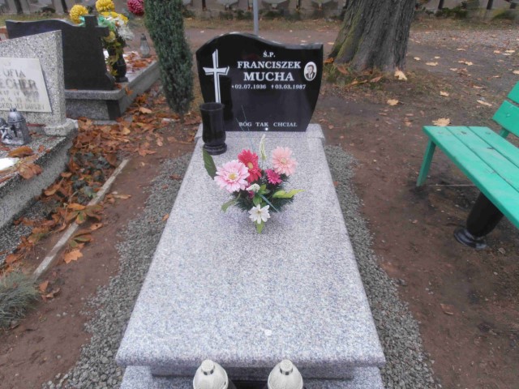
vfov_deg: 56.8
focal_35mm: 24
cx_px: 260
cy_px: 194
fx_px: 360
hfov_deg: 71.6
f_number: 3
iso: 80
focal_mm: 4.2
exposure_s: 1/30
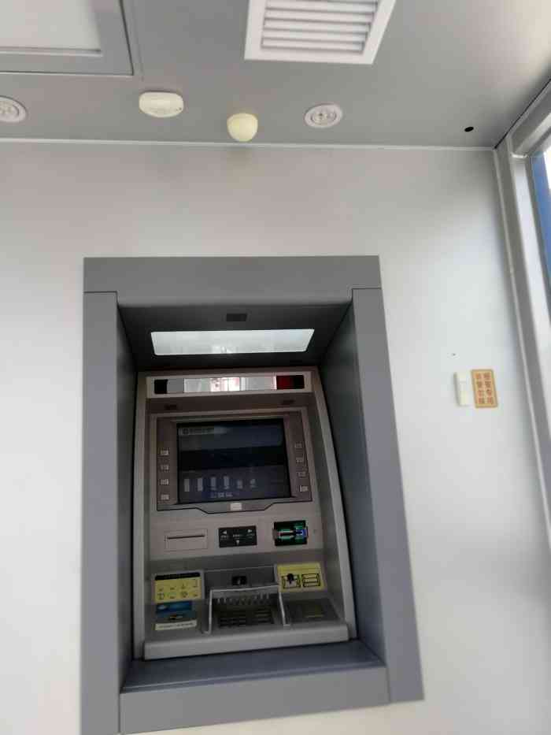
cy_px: 368
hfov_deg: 51.4
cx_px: 276
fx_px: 573
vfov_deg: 65.3
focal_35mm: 27
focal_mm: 3.95
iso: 50
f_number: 4
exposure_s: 1/208
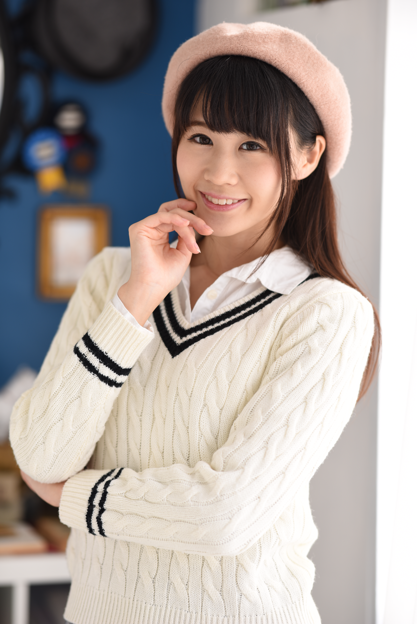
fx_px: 1823
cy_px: 312
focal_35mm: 105
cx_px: 208
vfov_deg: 19.5
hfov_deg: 13.1
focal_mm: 105
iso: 100
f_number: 2.2
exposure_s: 1/125
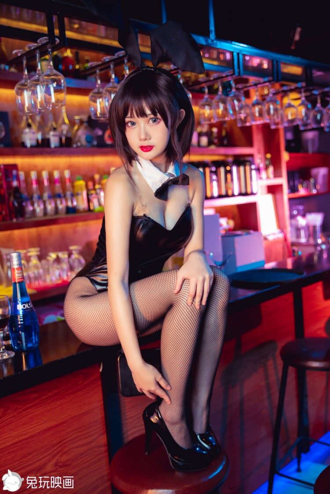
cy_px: 247
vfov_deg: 54.4
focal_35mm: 35
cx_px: 165
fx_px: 481
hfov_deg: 37.9
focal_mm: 35
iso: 800
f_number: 3.2
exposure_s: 1/80
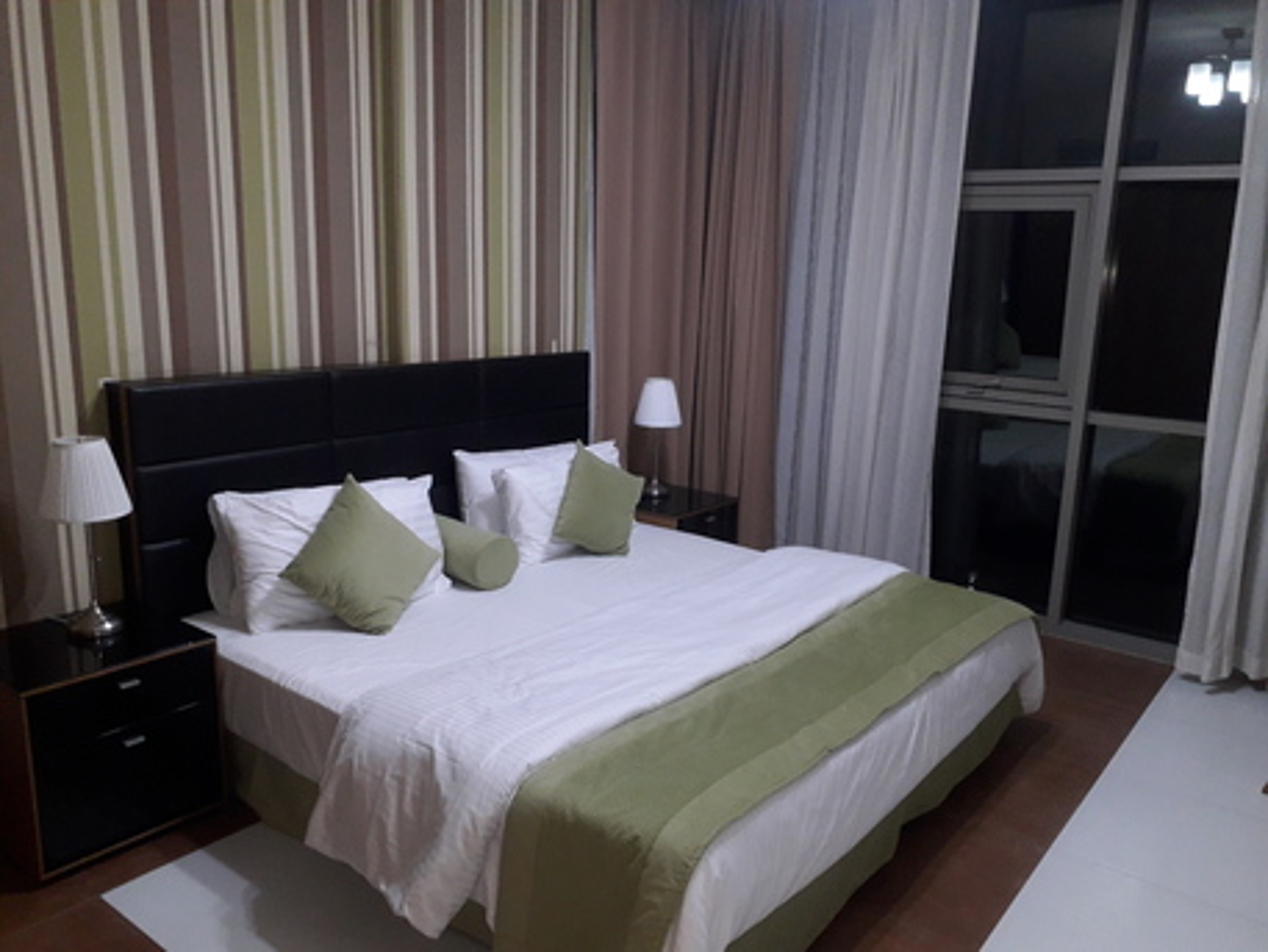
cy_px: 476
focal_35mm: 27
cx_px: 634
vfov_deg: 51.4
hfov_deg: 65.3
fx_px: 989
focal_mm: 3.6
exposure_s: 1/50
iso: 160
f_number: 1.9
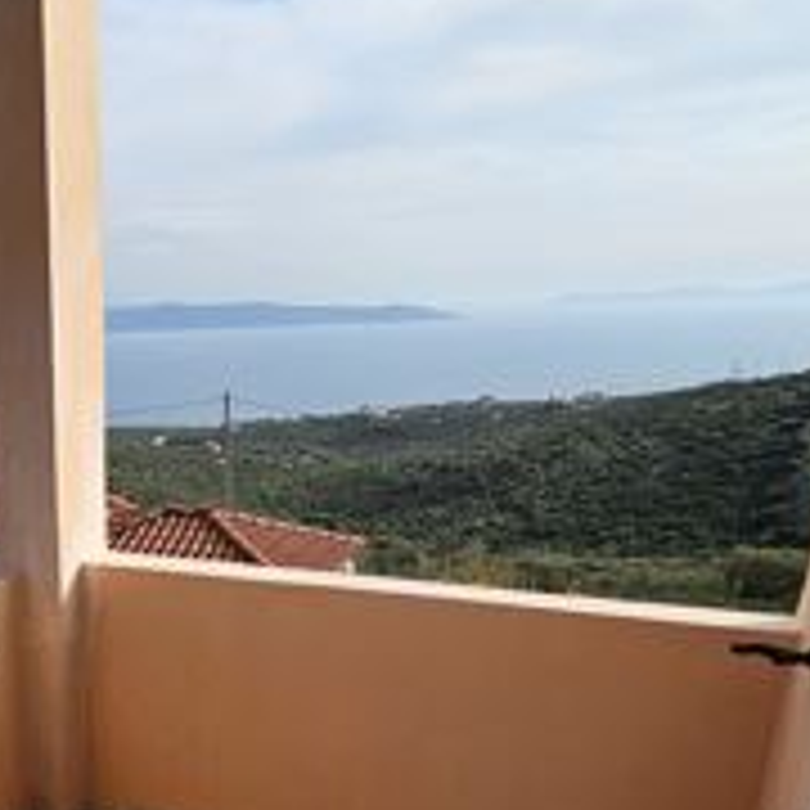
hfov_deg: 42.0
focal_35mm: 34
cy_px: 662
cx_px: 2
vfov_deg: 45.7
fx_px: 900
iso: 50
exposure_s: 1/2913
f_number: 2.2
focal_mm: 2.2
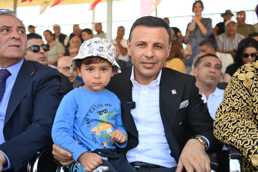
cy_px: 86
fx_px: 315
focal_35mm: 44
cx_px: 129
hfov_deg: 44.5
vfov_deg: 30.5
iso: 640
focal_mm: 44
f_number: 2.8
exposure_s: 1/800
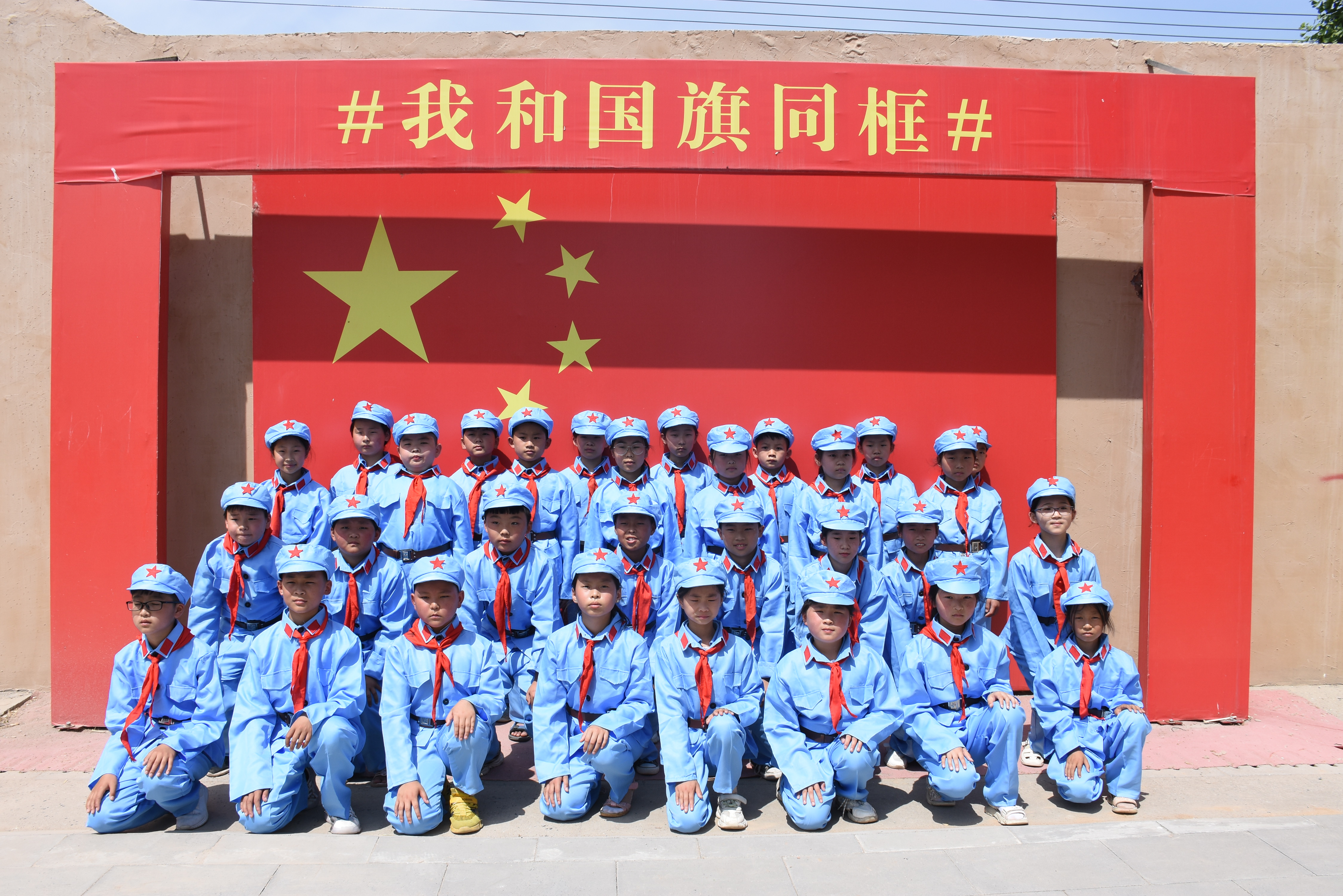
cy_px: 448
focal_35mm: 27
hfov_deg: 67.4
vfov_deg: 48.0
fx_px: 1007
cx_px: 672
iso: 200
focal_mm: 18
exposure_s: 1/400
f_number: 10
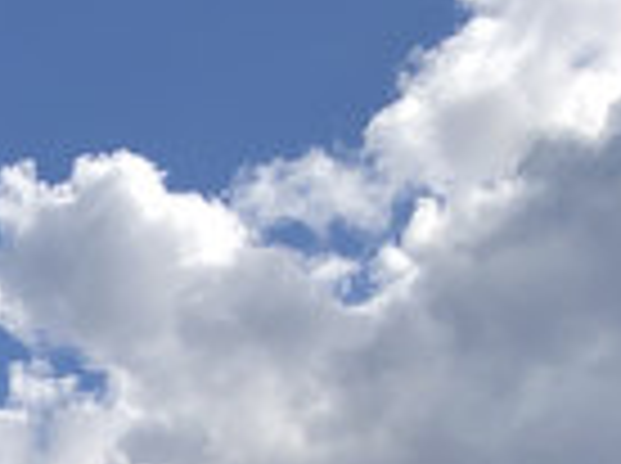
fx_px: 2543
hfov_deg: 12.6
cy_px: 1104
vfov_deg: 9.3
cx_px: -526
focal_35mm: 142
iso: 20
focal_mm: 3.99
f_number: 1.8
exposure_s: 1/3205
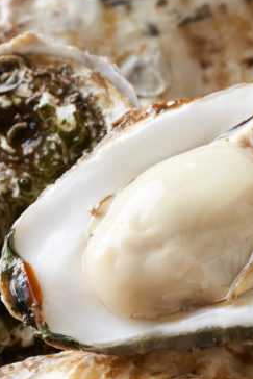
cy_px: 261
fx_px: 2664
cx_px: 229
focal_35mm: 253
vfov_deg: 8.1
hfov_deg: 5.4
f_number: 8
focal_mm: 90
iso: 100
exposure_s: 1/125
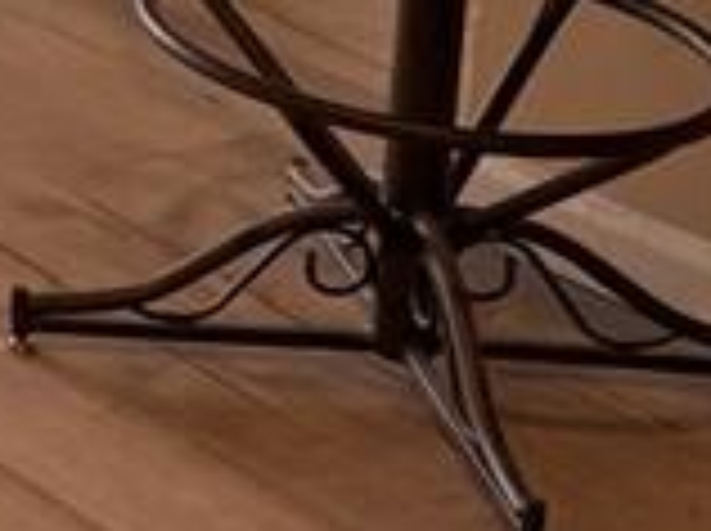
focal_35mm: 156
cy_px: -580
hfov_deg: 9.3
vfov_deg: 8.9
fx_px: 3199
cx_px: -1580
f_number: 1.78
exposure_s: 1/120
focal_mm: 6.76
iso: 125
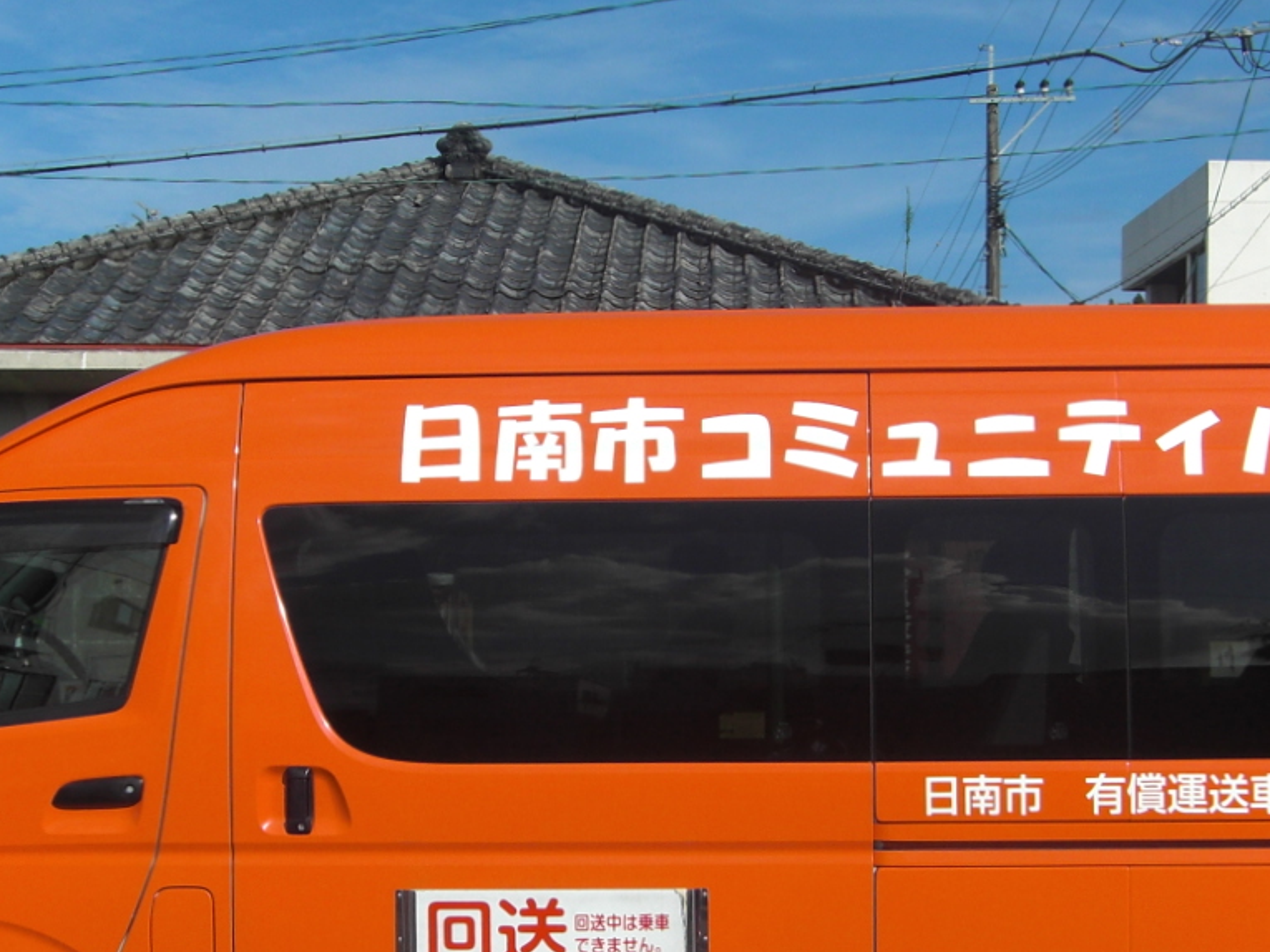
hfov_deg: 28.1
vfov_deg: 21.2
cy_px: 677
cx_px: 691
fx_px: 2532
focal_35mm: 69
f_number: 7.2
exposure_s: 1/250
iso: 50
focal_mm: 5.8
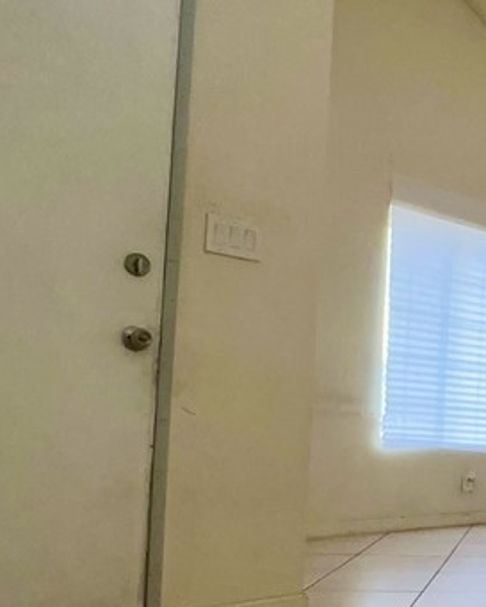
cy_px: 413
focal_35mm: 41
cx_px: 680
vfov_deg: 44.0
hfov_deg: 28.0
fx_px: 737
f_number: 2.2
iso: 100
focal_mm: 2.22
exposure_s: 1/120
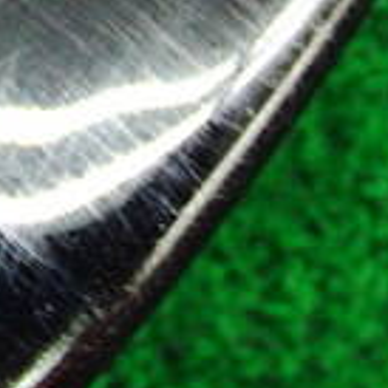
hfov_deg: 9.7
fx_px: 2245
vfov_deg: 9.7
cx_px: -71
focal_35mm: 177
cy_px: -139
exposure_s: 1/25
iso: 400
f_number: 3.7
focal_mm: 7.54
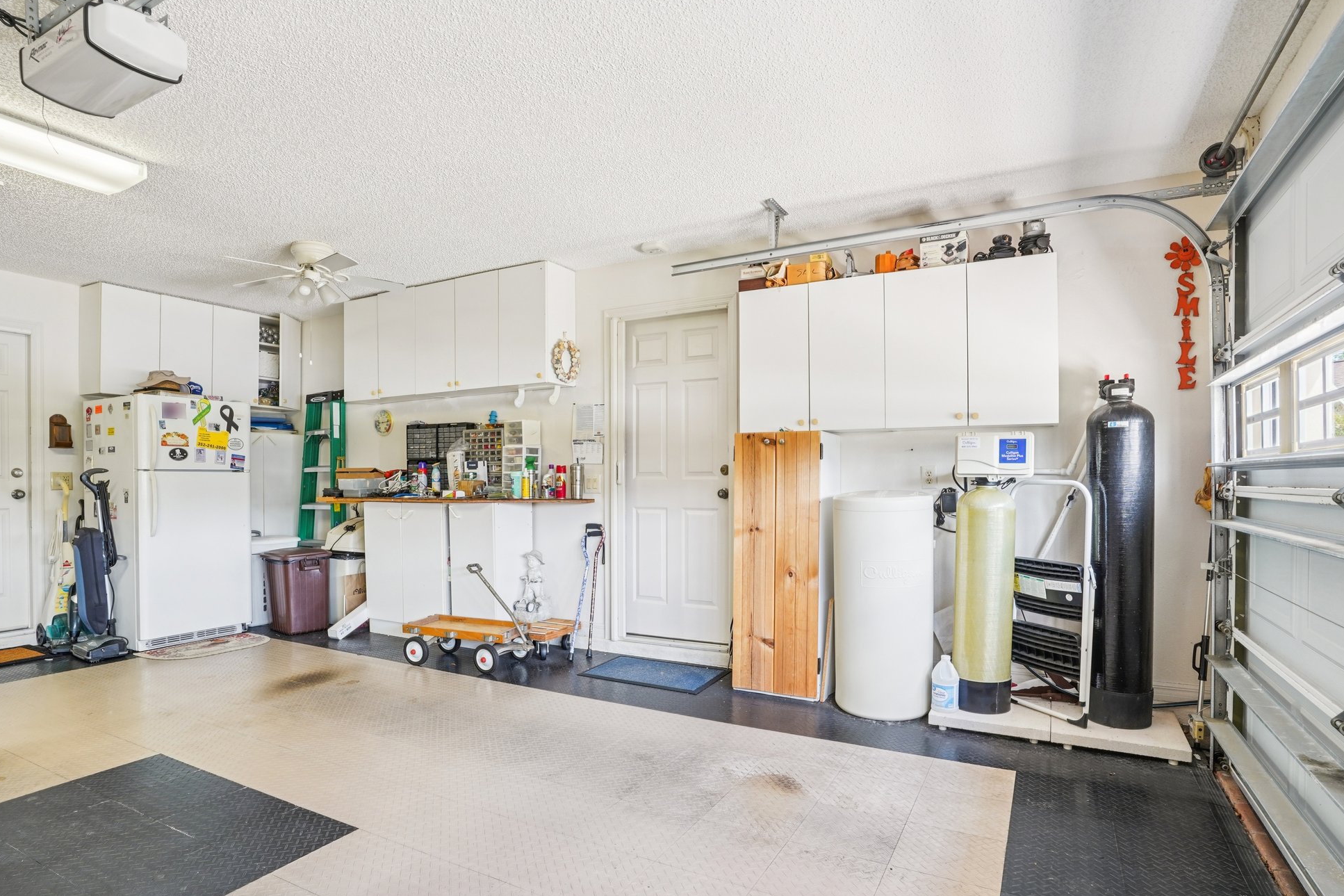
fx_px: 672
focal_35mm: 18
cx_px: 658
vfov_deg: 67.3
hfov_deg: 90.0
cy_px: 467
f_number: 8
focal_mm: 17
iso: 400
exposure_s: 1/13
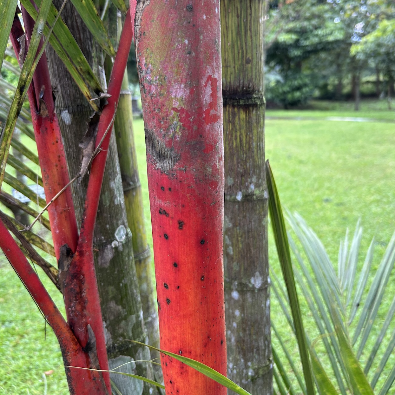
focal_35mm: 31
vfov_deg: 52.1
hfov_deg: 52.5
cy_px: 154
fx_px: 400
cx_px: 199
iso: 125
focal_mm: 5.7
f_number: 1.5
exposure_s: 1/73
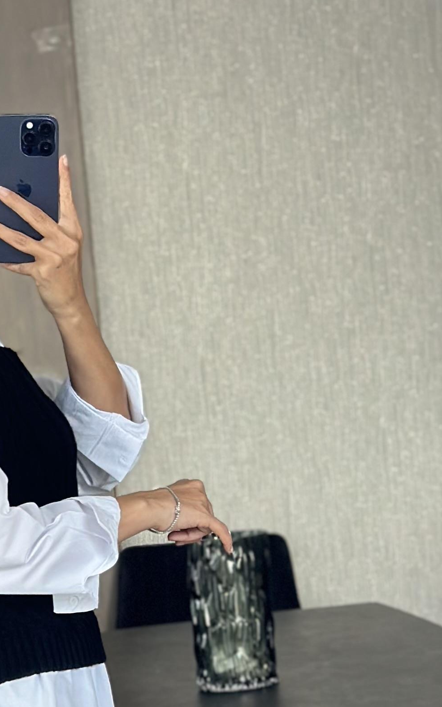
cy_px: 727
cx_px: 1
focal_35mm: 130
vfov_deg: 15.7
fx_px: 2506
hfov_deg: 10.0
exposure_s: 1/60
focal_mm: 6.86
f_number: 1.78
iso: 160
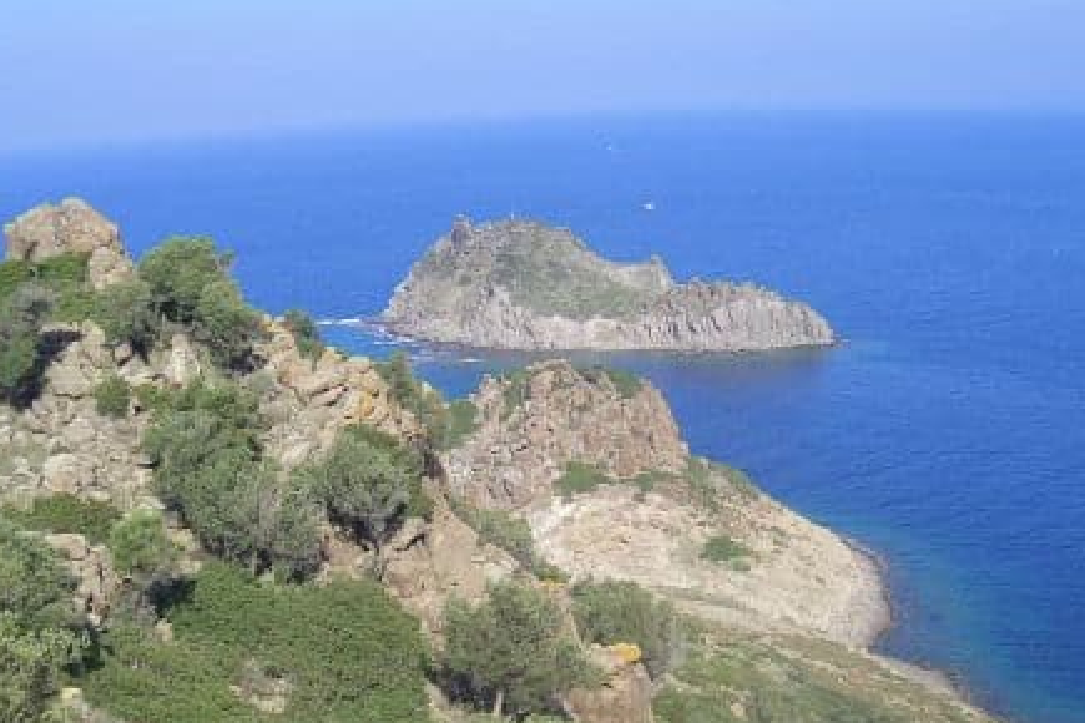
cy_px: 658
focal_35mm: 56
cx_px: 534
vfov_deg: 23.5
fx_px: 1688
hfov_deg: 35.6
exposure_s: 1/320
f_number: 4.8
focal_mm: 8
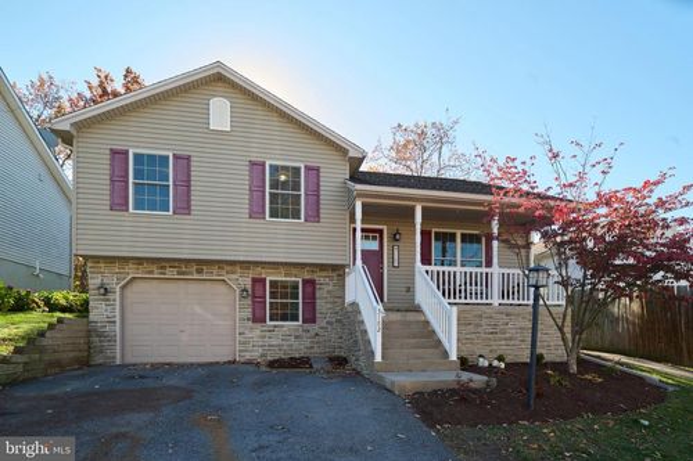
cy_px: 230
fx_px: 366
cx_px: 346
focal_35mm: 19
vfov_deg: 64.5
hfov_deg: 86.9
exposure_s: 1/40
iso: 100
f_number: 8
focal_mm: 19
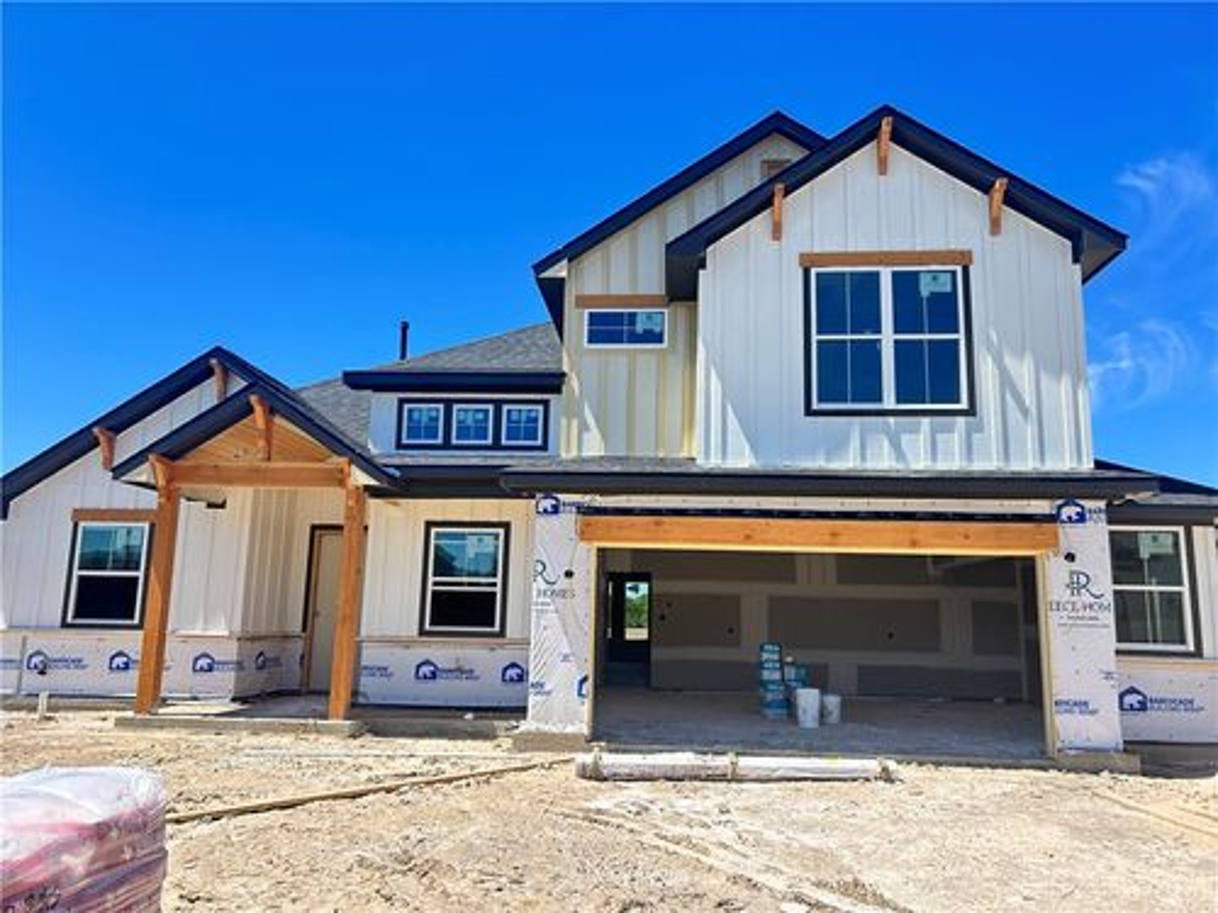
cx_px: 609
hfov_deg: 67.3
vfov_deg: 53.1
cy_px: 456
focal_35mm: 26
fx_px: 915
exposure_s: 1/1972
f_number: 1.5
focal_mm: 5.7
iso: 50
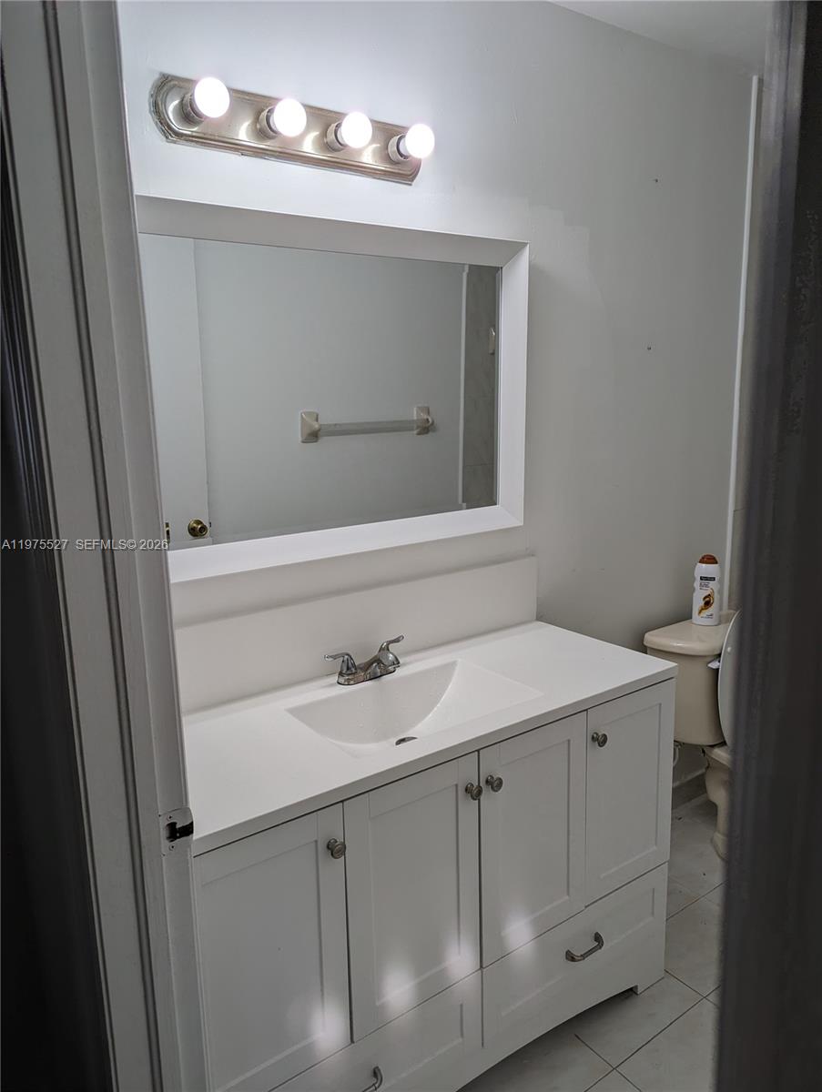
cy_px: 546
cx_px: 411
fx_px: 758
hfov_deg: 56.9
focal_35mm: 24
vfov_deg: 71.5
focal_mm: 6.81
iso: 46
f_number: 1.85
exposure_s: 1/243
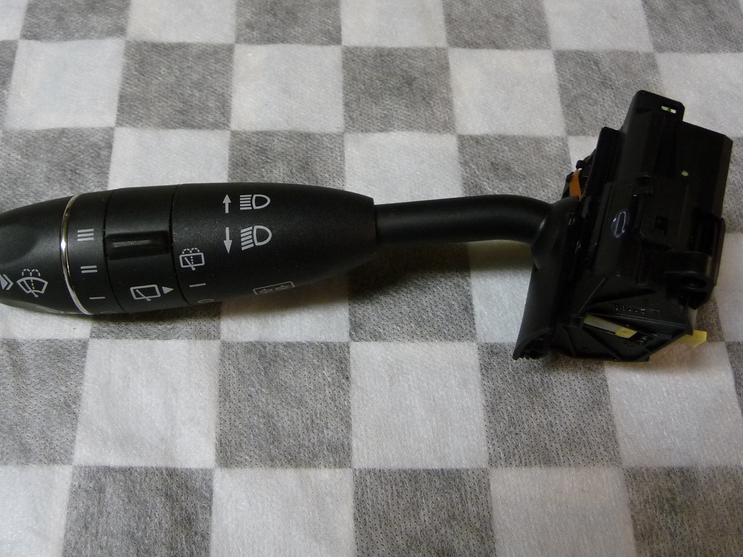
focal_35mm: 37
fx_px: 794
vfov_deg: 38.6
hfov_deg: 50.0
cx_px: 316
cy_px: 247
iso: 250
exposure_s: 1/30
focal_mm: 4.7
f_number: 3.3
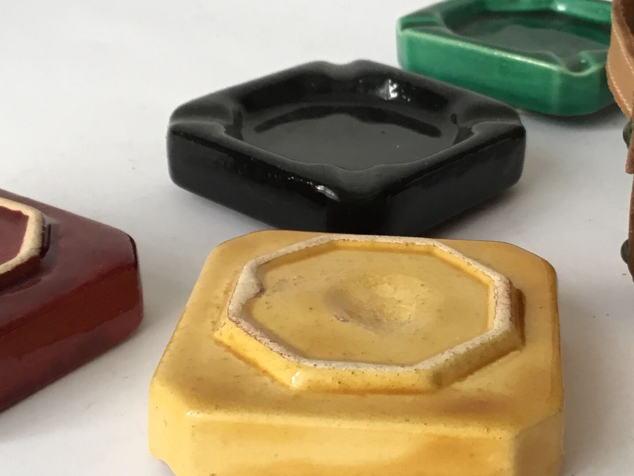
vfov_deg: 20.7
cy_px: 198
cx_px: 426
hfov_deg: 27.2
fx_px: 1300
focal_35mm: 71
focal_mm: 3.3
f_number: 2.4
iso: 64
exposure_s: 1/33
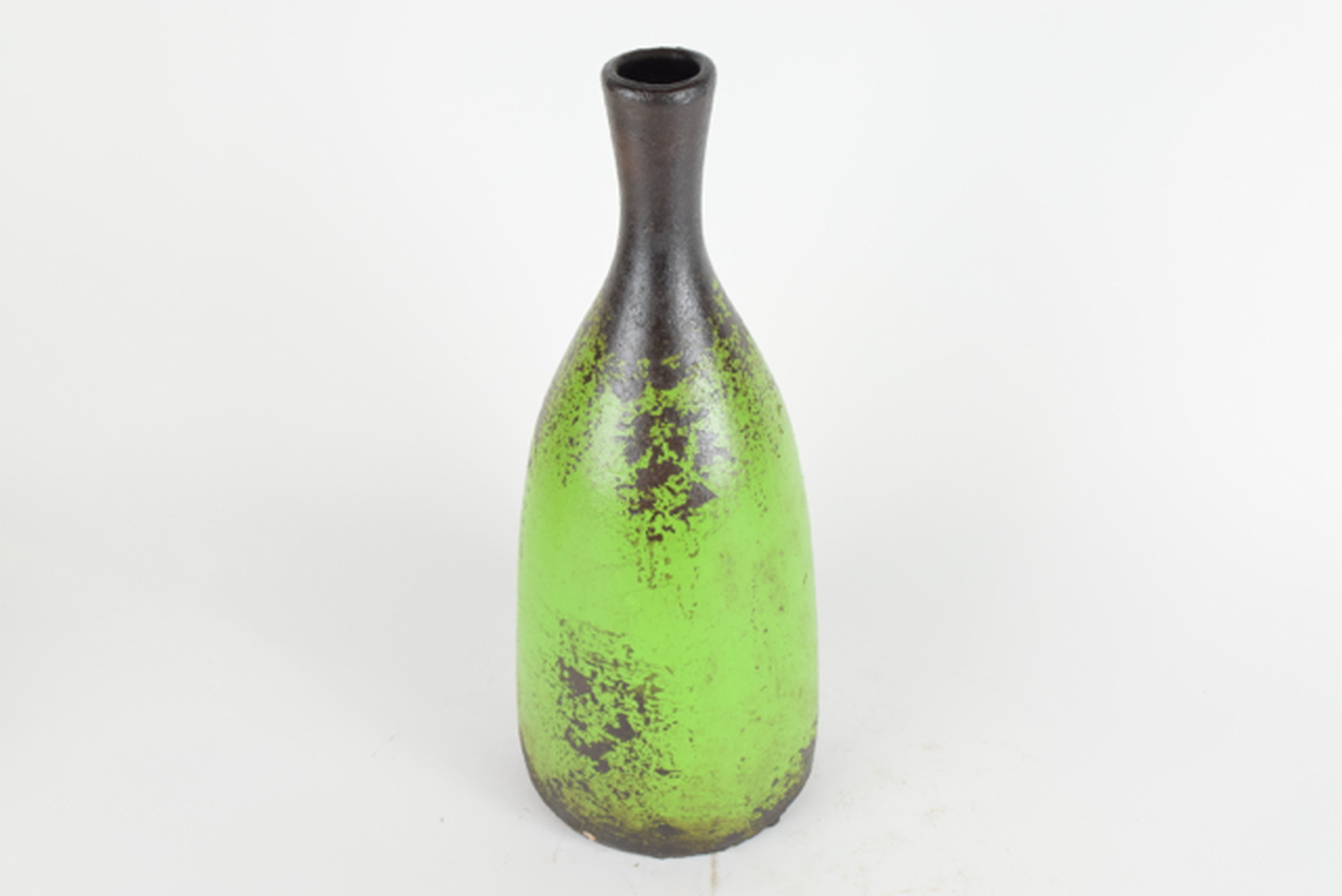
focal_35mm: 46
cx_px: 671
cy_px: 448
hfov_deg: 42.3
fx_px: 1734
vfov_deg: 29.0
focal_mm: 31
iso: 800
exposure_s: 1/125
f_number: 8
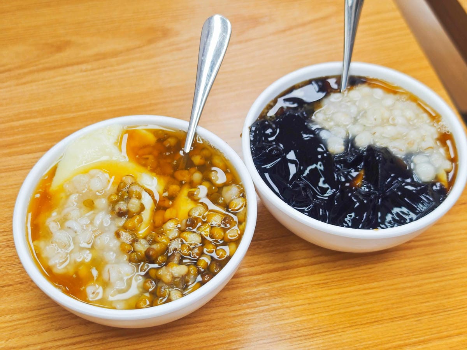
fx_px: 621
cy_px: 175
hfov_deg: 41.2
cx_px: 234
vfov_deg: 31.5
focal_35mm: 46
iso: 100
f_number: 2
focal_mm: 8.72
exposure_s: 1/120
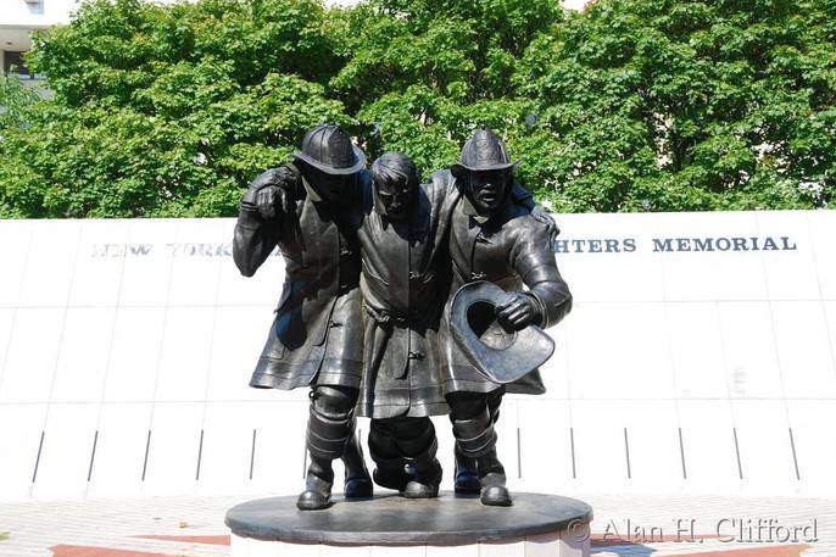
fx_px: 1103
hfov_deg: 41.5
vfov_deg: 28.3
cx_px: 425
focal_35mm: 48
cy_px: 274
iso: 100
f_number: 6.3
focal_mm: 31
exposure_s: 1/160
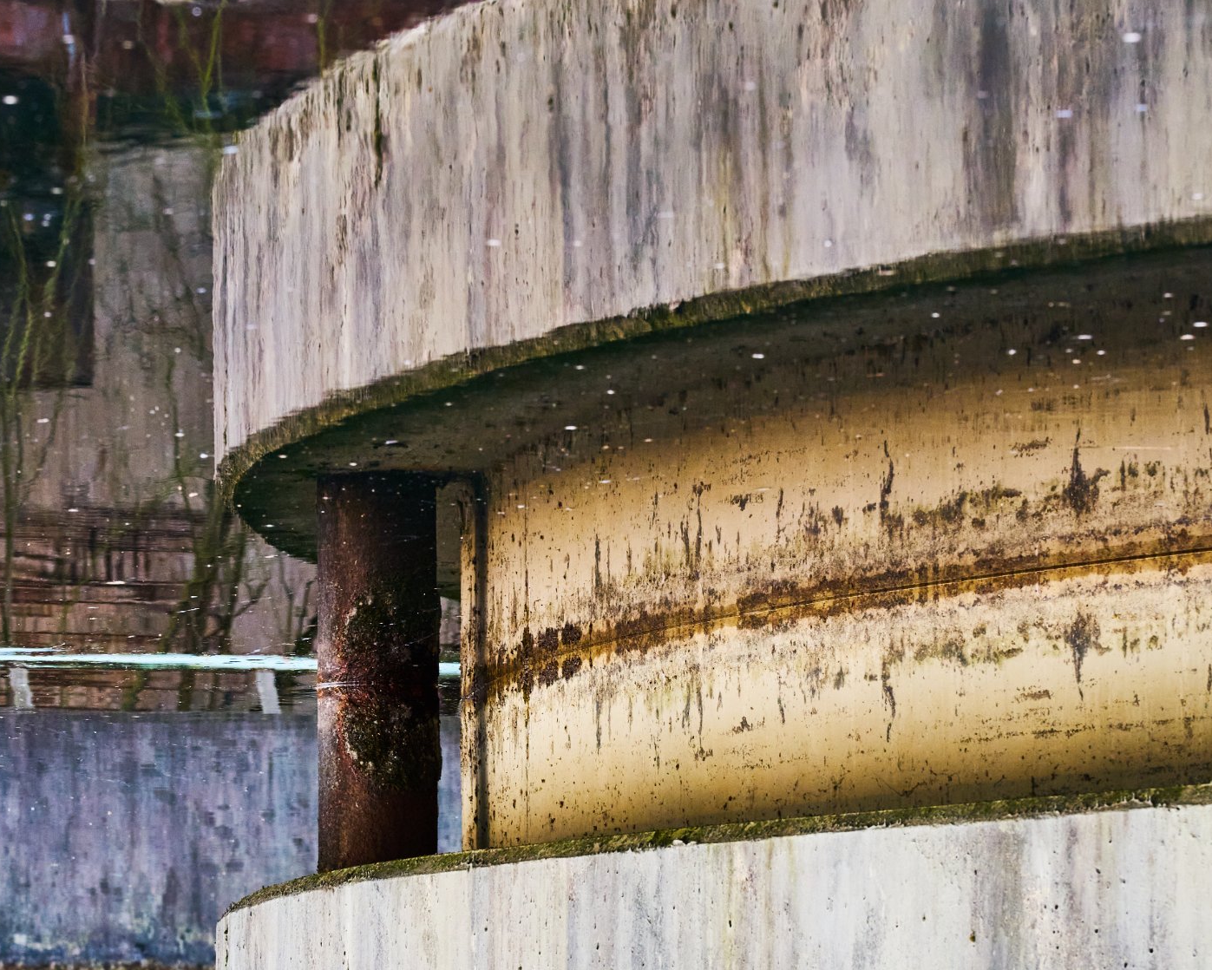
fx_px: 8144
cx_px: 571
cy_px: 587
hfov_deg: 8.5
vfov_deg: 6.8
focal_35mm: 227
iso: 1600
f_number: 8
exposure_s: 1/250
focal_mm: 132
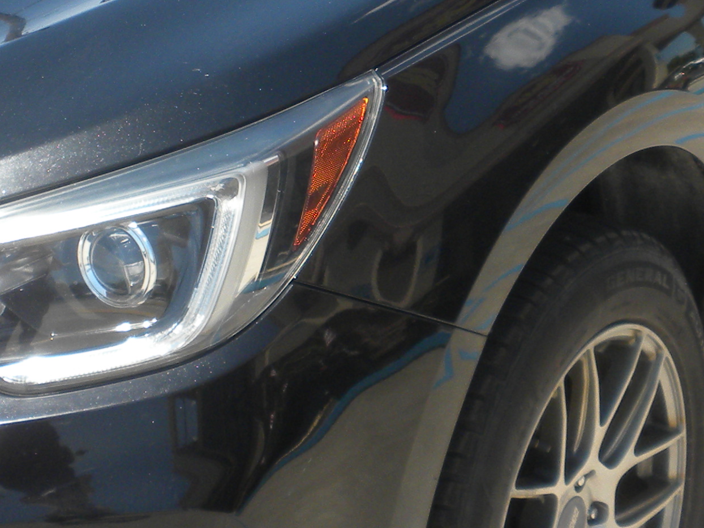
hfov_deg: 16.5
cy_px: 178
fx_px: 2420
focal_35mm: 119
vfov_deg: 12.4
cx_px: 195
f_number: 3.5
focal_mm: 6.6
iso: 71
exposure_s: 1/419
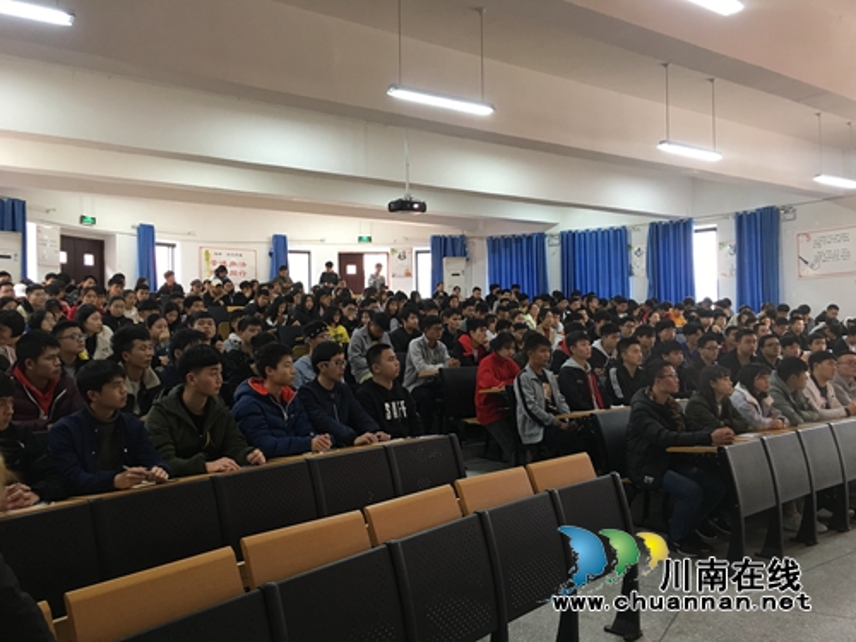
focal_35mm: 29
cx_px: 428
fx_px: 717
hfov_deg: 61.7
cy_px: 321
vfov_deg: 48.2
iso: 64
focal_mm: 4.15
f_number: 2.2
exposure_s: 1/17
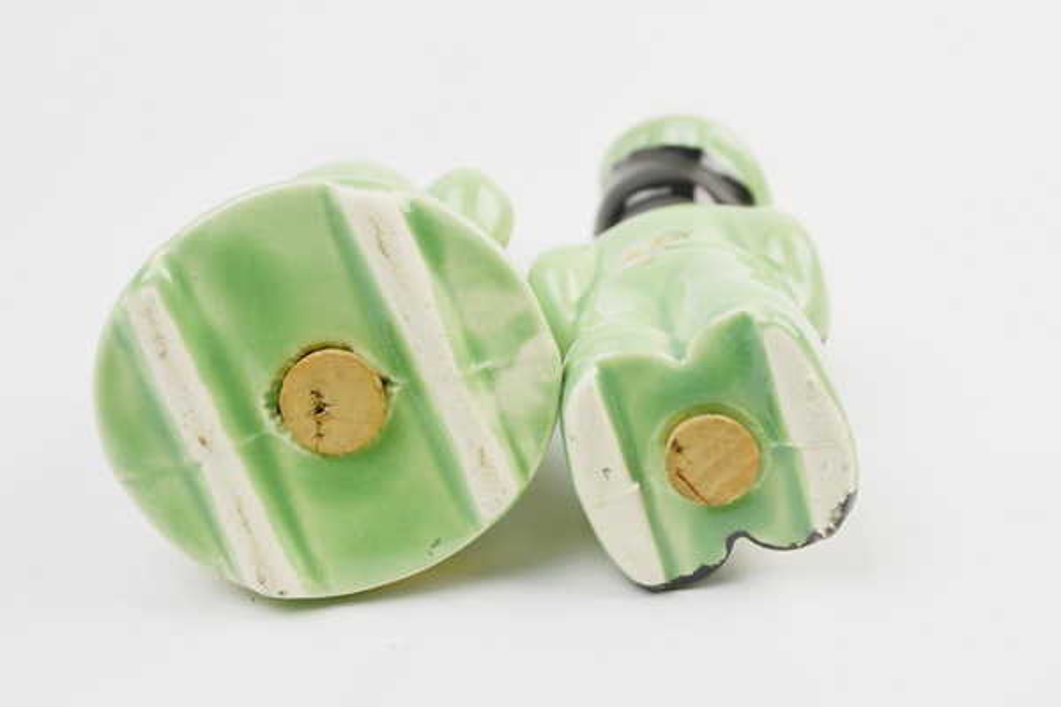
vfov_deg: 25.1
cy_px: 354
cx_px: 530
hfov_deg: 36.9
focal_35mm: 54
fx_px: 1591
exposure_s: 1/160
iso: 200
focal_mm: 36
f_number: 6.3
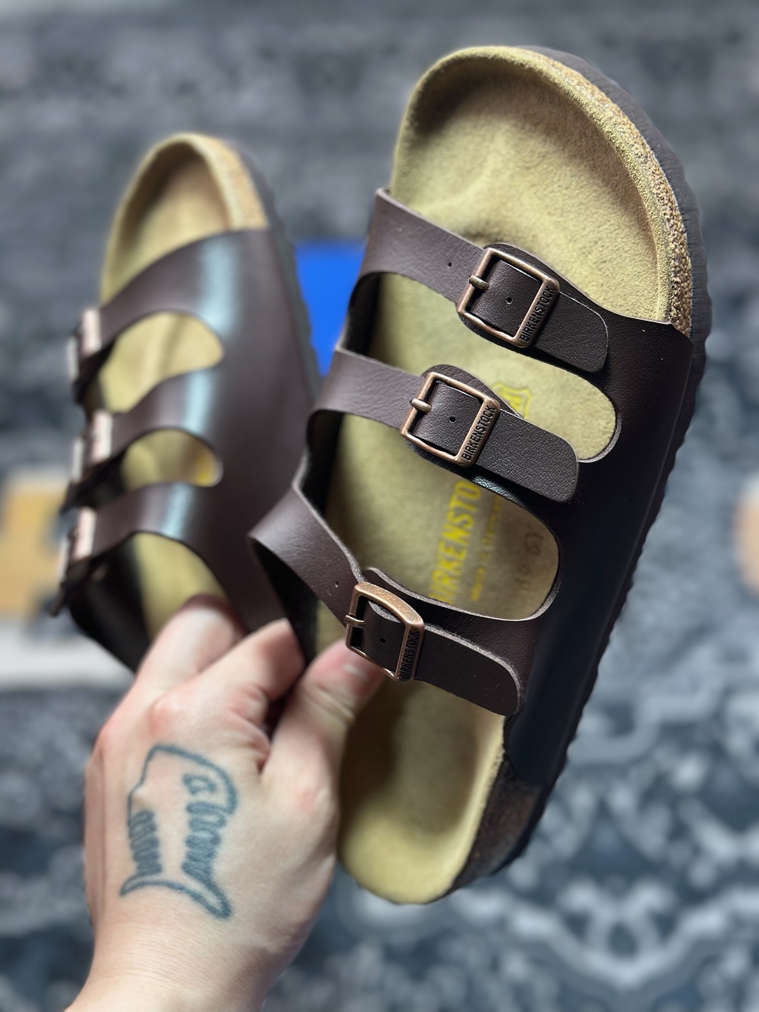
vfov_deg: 39.7
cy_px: 506
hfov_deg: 30.3
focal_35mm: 48
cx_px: 380
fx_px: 1403
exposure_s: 1/150
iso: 64
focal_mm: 6.86
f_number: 1.78
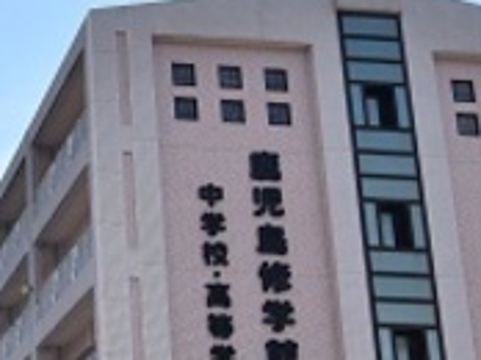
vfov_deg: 16.8
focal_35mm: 87
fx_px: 1207
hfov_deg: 20.5
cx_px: -149
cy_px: 281
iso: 160
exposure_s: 1/1250
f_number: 4.5
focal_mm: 14
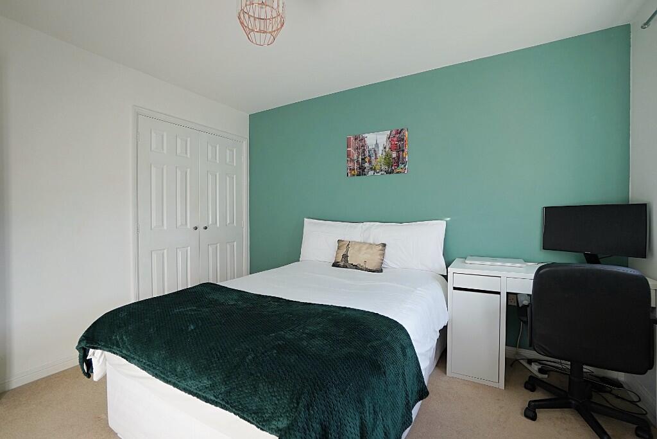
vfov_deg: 77.3
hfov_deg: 100.4
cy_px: 220
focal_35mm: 15
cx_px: 328
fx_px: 274
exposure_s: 1/160
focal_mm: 10
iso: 320
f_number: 4
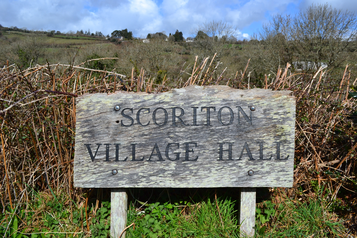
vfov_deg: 43.6
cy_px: 119
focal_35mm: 30
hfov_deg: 61.9
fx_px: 297
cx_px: 178
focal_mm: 20
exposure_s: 1/500
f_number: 11
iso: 320
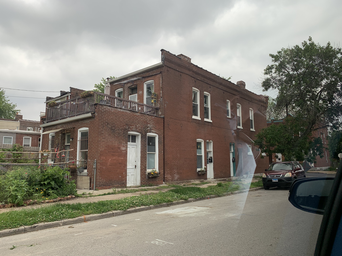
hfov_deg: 67.3
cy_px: 128
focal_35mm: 26
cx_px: 171
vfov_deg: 53.1
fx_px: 257
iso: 25
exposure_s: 1/355
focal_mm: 4.25
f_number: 1.8
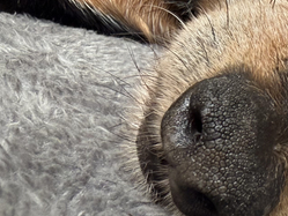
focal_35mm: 77
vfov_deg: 18.6
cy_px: -5
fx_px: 641
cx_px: 241
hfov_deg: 24.8
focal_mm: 2.22
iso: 320
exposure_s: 1/97
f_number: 2.2
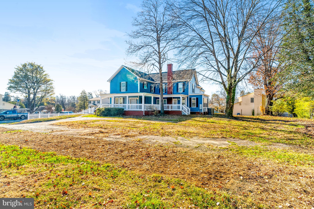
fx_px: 157
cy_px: 104
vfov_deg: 67.4
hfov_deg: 90.0
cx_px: 157
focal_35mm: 18
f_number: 8
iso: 1250
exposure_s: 1/500
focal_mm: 18
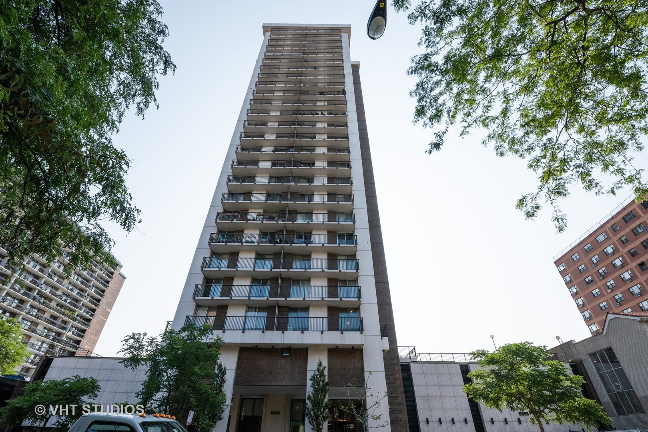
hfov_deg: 100.4
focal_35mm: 15
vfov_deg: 77.3
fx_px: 270
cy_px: 216
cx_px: 324
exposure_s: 1/500
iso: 200
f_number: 11
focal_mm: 15
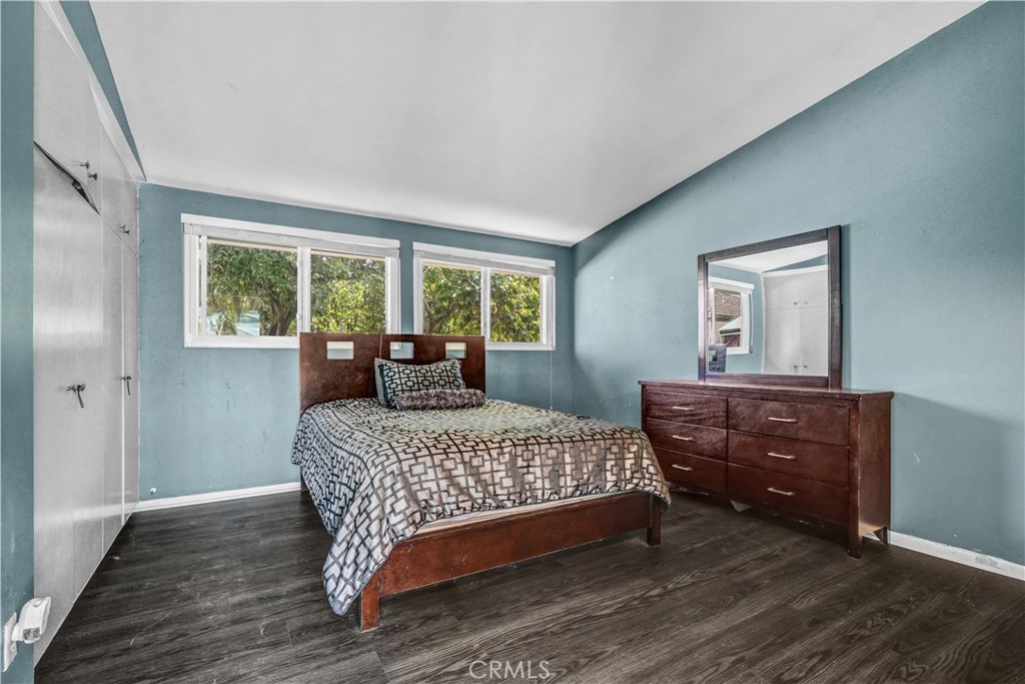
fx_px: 427
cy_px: 342
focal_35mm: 15
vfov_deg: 77.3
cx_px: 512
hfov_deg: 100.4
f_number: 11
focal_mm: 10
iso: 1600
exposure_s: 1/6
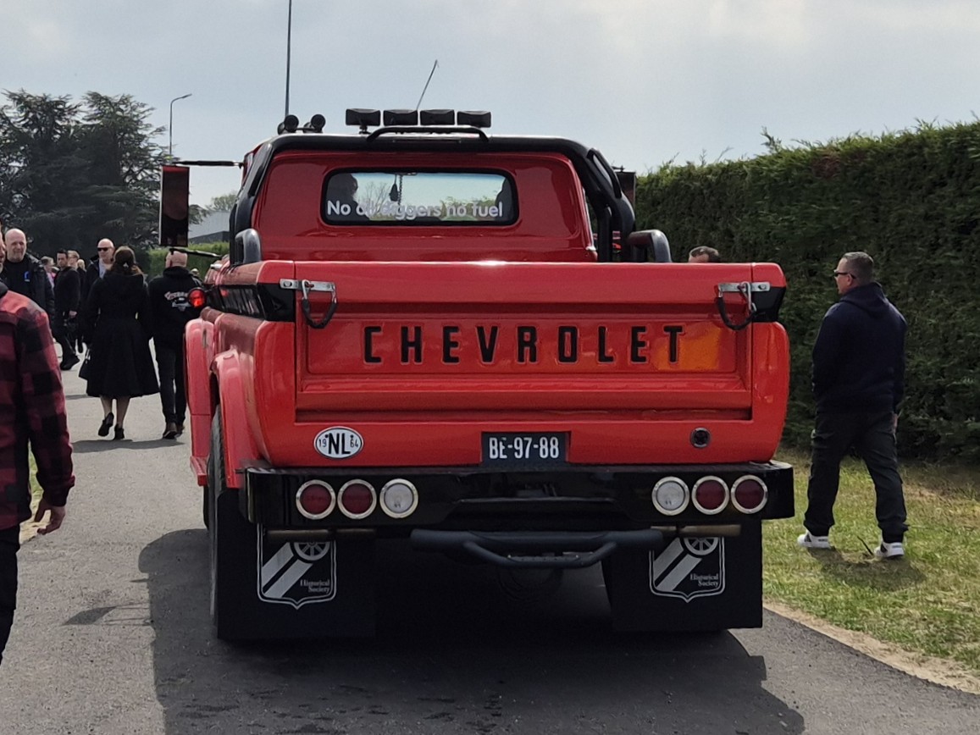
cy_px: 368
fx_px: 651
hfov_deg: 73.9
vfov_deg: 58.9
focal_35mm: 23
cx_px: 490
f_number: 1.8
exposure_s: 1/2864
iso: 25
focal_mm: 5.4
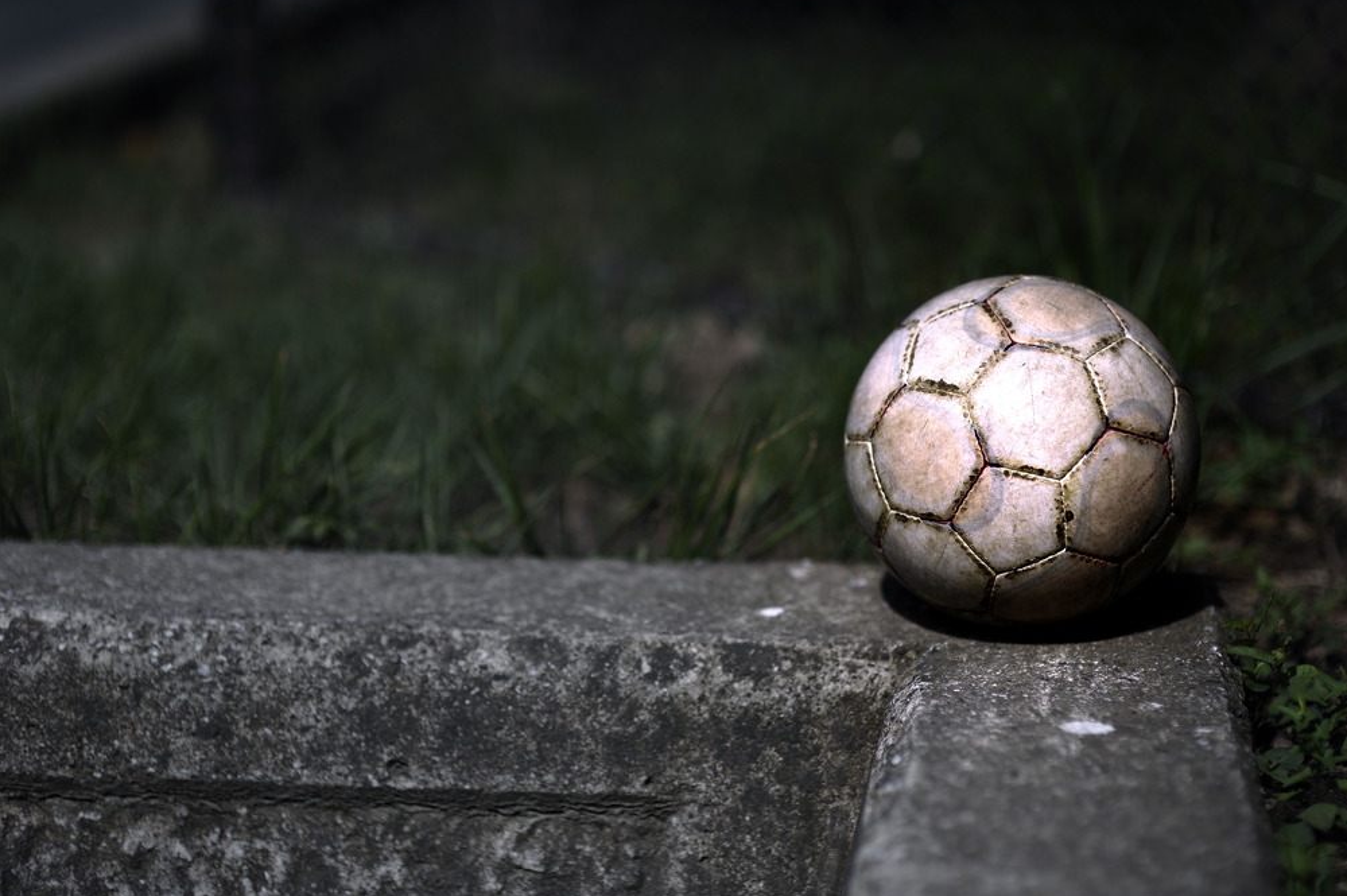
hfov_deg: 23.4
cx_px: 688
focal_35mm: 87
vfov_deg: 15.7
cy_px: 444
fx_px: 3252
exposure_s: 1/5000
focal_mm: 85
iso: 200
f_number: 2
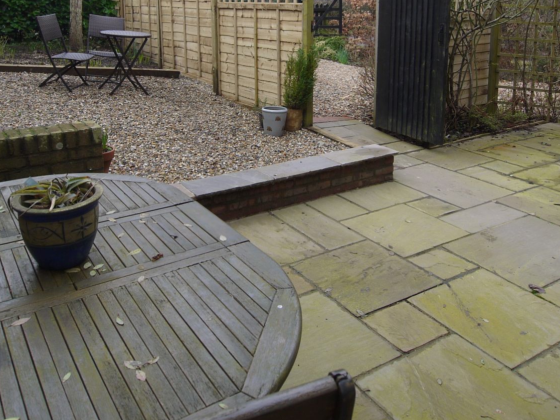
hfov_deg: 55.3
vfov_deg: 41.0
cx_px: 270
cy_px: 78
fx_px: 534
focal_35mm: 33
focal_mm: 9
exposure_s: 1/160
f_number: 5
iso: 100
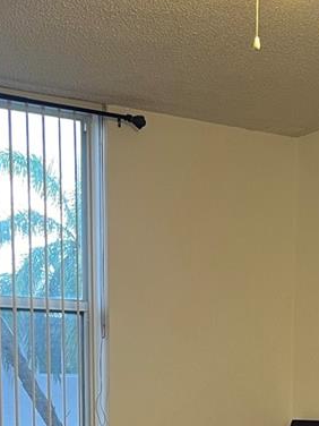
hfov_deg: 17.8
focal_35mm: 83
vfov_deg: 21.6
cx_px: 193
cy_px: 535
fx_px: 1020
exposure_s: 1/60
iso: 250
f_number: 1.6
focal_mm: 5.1
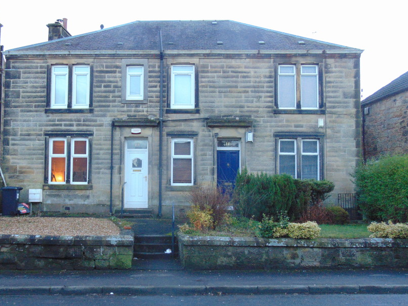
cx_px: 162
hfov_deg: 48.7
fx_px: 448
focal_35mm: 38
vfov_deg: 37.6
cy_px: 179
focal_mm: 5.4
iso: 250
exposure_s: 1/50
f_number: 3.1
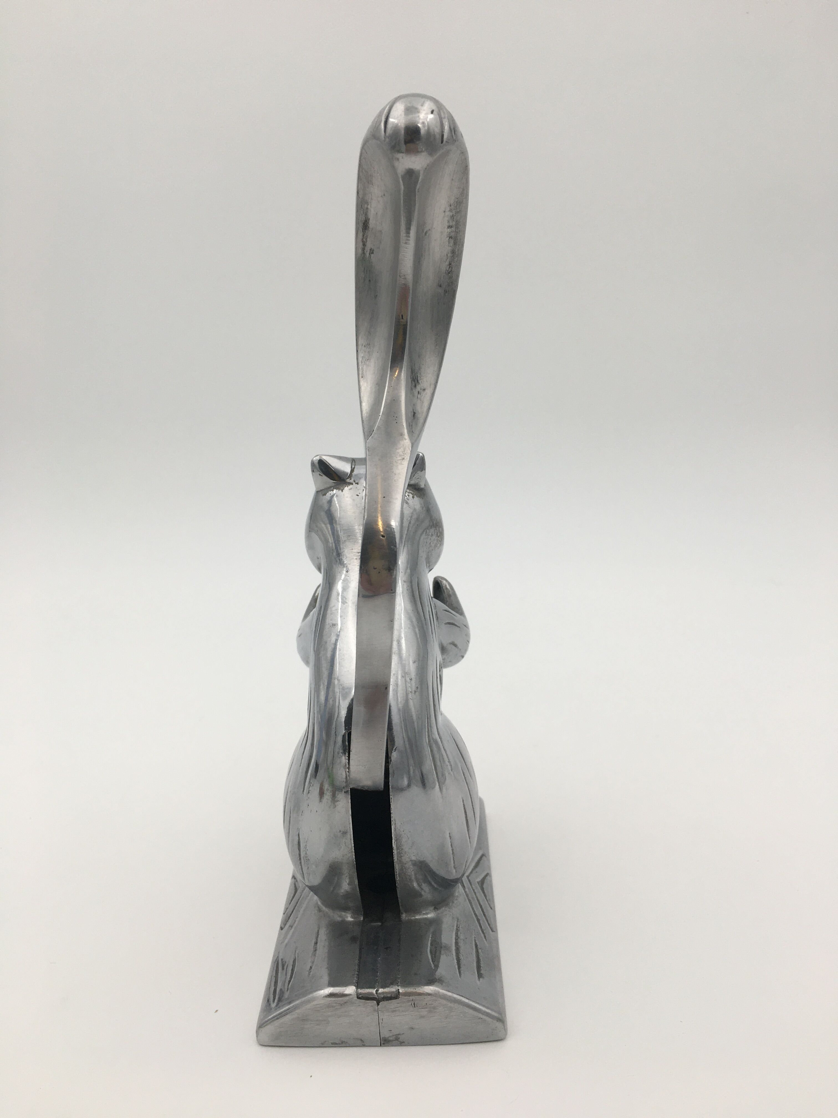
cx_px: 419
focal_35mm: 29
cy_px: 559
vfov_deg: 61.7
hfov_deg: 48.2
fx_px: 936
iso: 32
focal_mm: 4.15
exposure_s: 1/100
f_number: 2.2
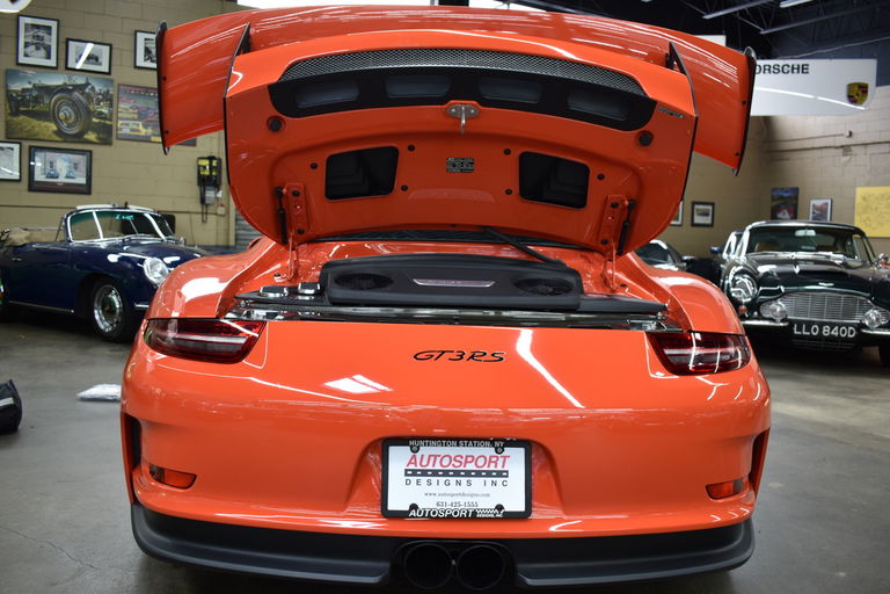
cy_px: 297
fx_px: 742
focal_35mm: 30
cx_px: 445
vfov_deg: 43.6
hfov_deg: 61.9
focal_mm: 20
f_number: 3.8
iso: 280
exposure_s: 1/30
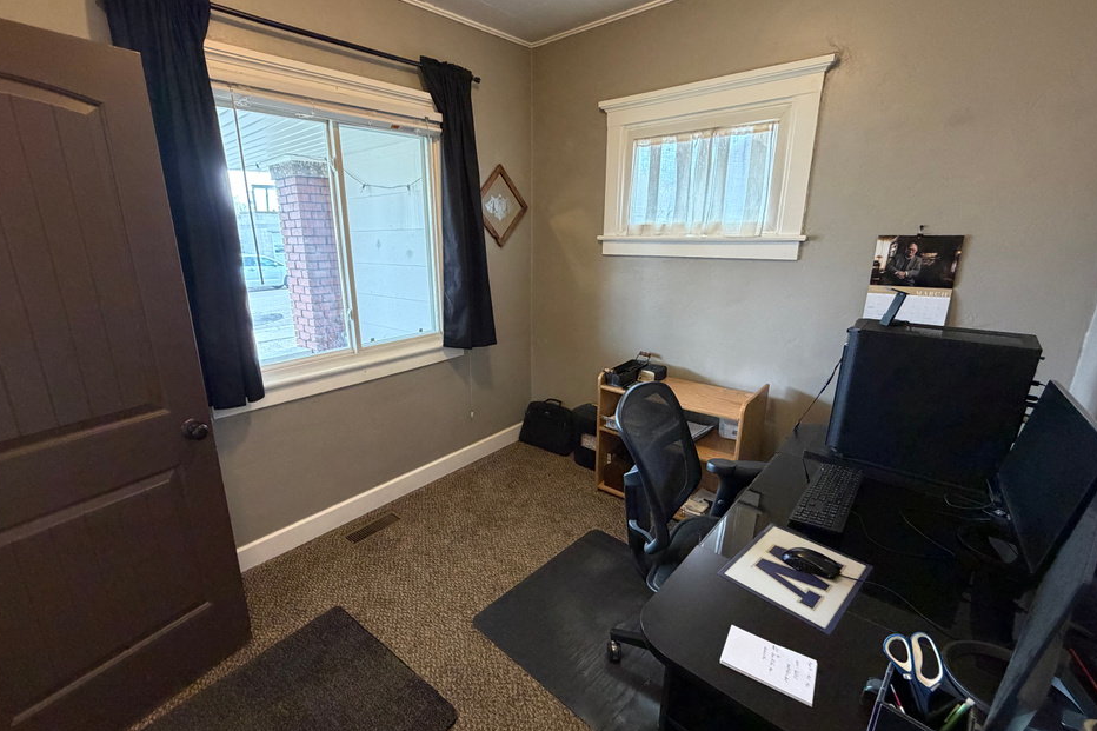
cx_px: 510
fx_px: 487
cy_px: 366
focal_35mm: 16
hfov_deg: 96.6
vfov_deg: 73.7
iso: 400
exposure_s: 1/60
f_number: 2.2
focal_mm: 2.22
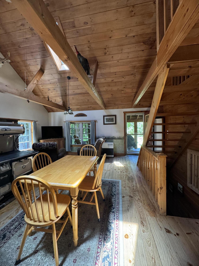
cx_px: 100
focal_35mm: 14
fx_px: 107
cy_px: 133
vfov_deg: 102.1
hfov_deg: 85.7
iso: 320
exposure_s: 1/76
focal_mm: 2.22
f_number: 2.2
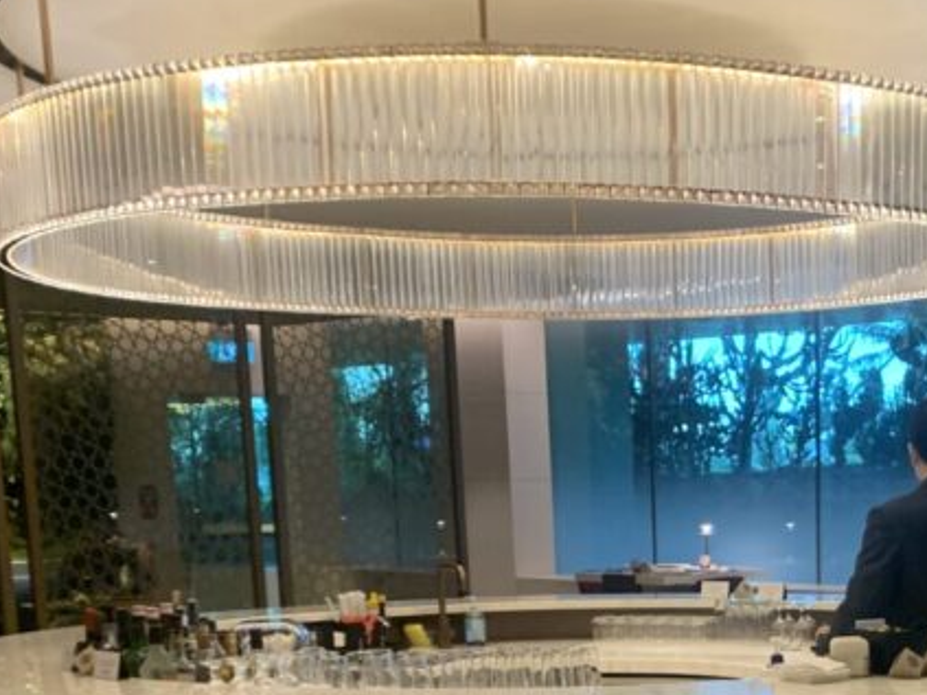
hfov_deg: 29.6
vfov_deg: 21.9
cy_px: 783
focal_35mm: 63
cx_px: 815
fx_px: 1687
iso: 320
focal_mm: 4.25
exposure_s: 1/57
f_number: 1.8
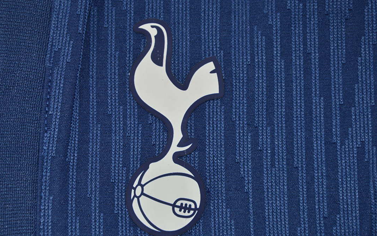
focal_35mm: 162
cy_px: 121
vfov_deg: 8.1
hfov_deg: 13.0
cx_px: 188
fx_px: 1659
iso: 400
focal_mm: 105
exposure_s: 1/200
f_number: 10
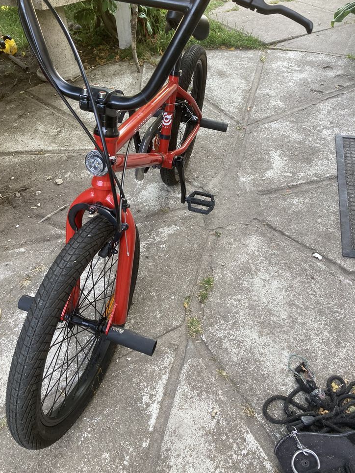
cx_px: 172
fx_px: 397
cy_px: 232
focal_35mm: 29
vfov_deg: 61.7
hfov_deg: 48.2
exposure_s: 1/121
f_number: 1.8
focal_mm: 3.99
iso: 64
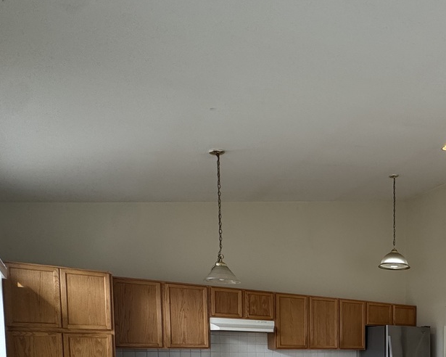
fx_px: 422
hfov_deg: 45.4
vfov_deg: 39.0
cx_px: 462
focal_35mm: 32
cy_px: 378
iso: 40
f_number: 2.2
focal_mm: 2.22
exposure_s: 1/180
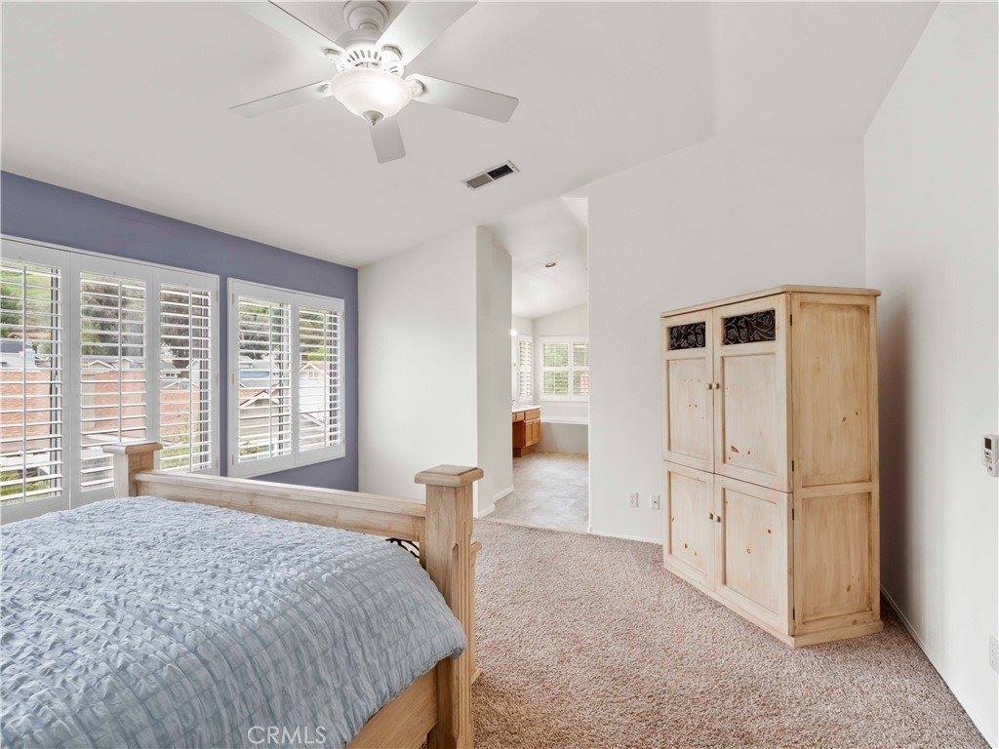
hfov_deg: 94.5
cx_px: 500
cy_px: 374
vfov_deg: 78.1
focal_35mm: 16
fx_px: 462
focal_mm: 8
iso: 200
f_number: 9
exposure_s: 1/6
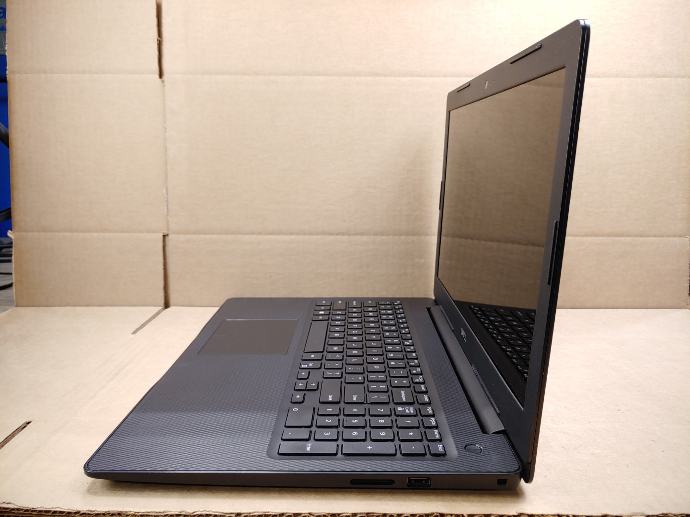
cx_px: 345
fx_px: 518
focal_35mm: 26
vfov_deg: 53.1
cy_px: 258
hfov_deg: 67.3
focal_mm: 4.36
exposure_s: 1/60
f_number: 1.8
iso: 50
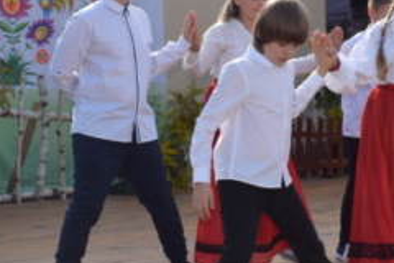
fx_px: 1138
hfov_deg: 19.3
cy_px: 32
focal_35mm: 104
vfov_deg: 13.1
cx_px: 355
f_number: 9
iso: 100
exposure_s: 1/200
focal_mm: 26
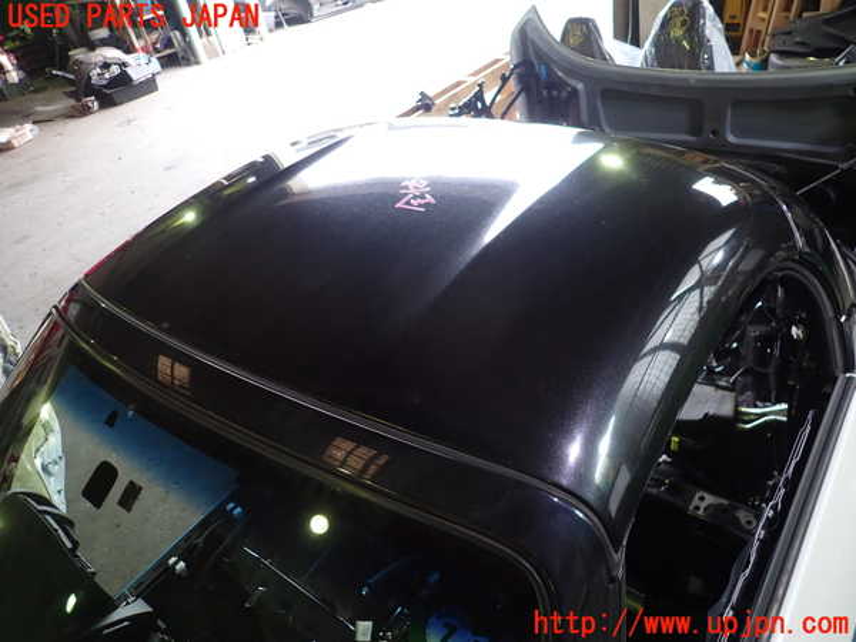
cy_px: 321
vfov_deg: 54.9
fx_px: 618
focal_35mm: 25
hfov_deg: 69.4
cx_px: 428
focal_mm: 4.5
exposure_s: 1/30
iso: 200
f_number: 2
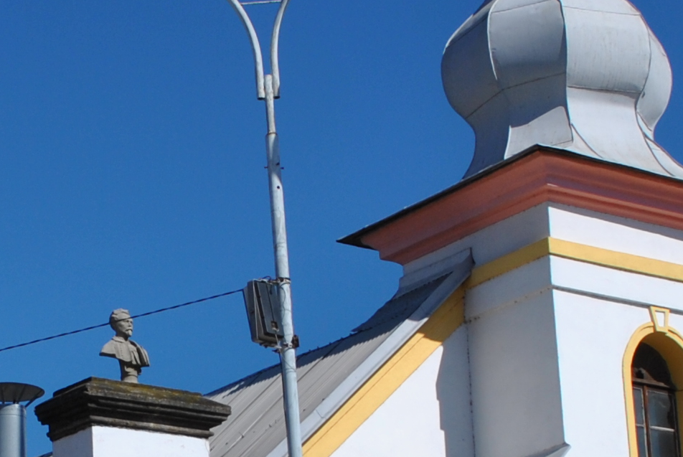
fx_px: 2317
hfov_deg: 16.5
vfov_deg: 11.2
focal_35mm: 122
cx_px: 49
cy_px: 451
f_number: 9
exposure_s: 1/320
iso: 100
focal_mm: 20
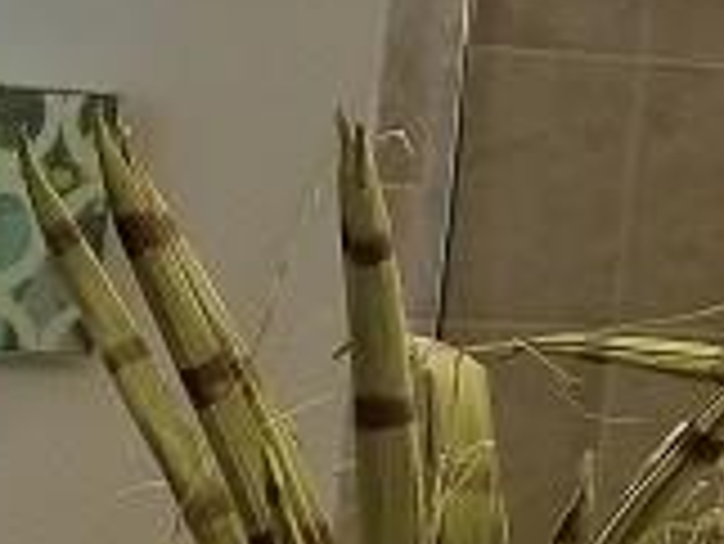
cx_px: -746
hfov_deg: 11.0
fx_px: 3412
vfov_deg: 8.9
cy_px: 809
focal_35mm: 163
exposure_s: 1/137
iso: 50
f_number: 1.7
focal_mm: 4.2
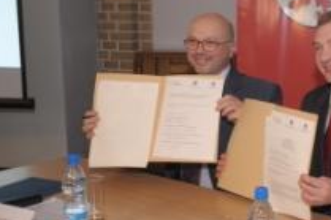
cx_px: 323
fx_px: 671
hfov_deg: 26.4
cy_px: 109
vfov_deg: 18.6
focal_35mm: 73
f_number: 6.3
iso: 1000
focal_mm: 34
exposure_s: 1/40
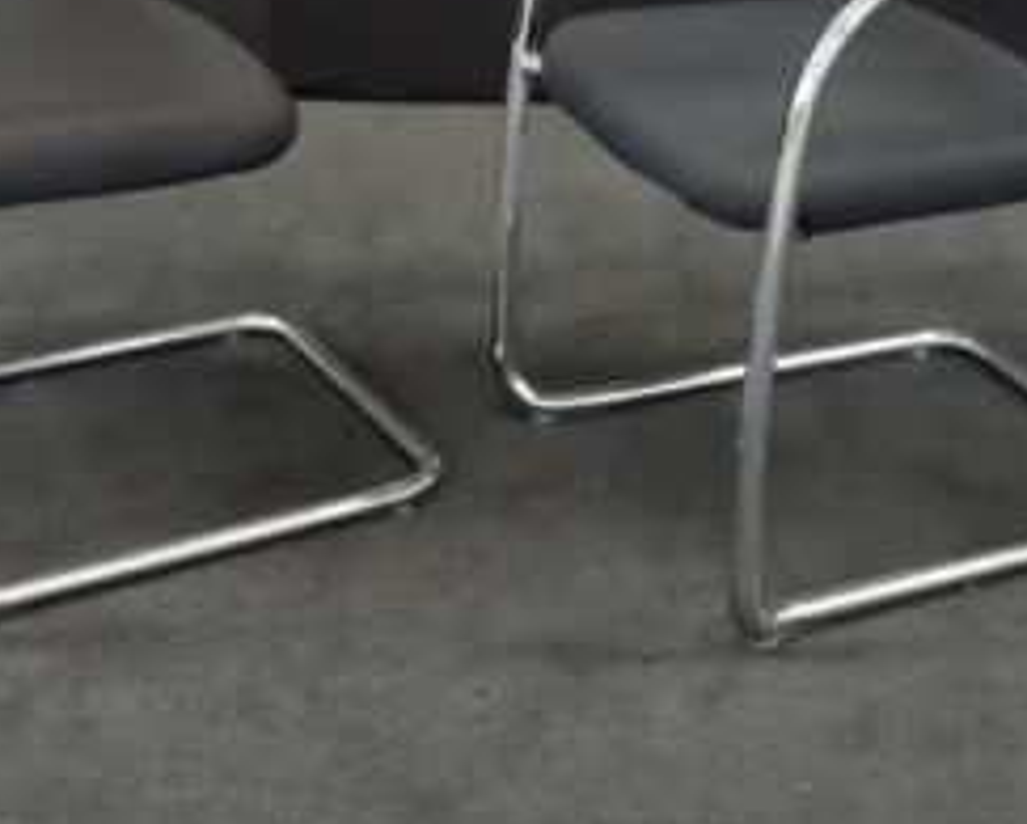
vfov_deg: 18.7
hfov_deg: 23.5
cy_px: 101
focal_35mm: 81
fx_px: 2465
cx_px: 490
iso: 12800
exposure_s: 1/125
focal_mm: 35
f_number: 4
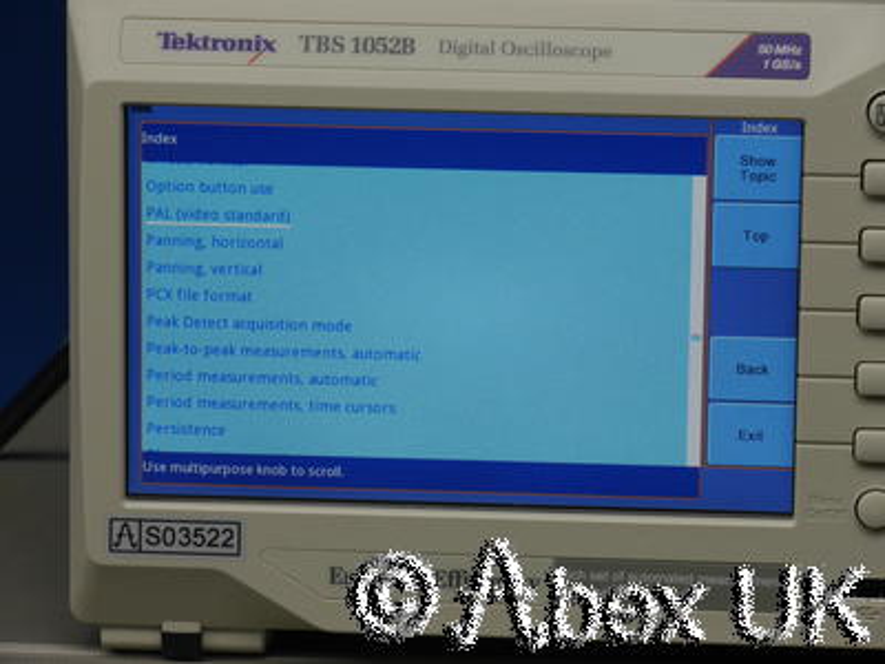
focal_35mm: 204
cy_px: 332
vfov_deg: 7.3
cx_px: 442
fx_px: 5216
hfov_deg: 9.7
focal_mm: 102
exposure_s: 1/25
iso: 400
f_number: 11
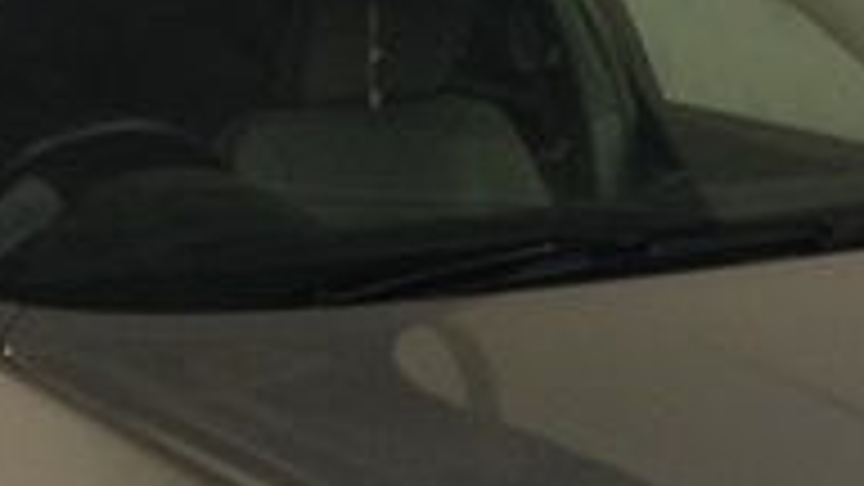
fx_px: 3436
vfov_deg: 8.0
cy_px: 513
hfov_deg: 14.3
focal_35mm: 150
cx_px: 616
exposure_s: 1/20
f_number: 2.4
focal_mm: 4.12
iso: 100
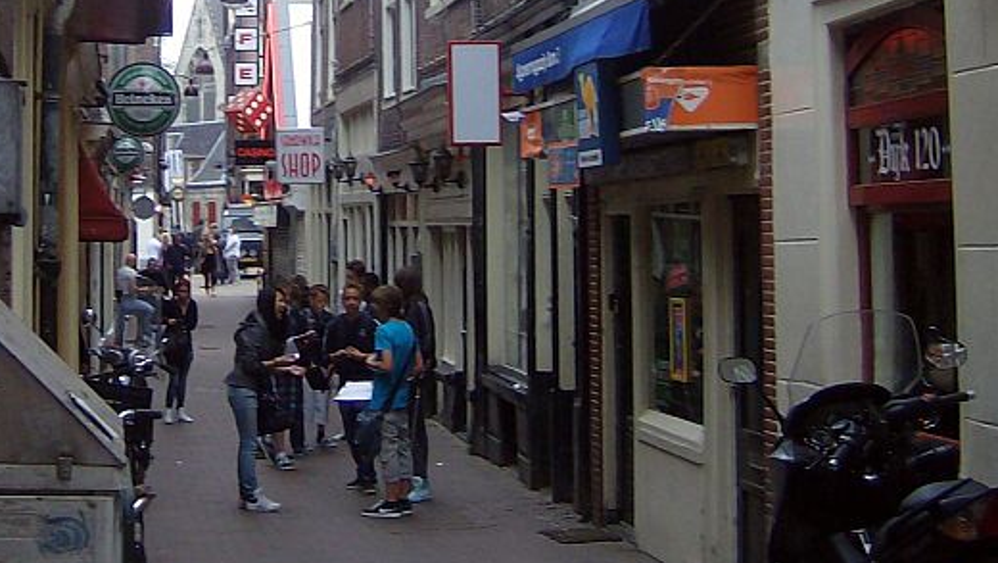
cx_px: 236
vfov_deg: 15.4
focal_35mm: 77
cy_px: -26
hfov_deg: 27.1
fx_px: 2038
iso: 100
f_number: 2.8
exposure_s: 1/130
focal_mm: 6
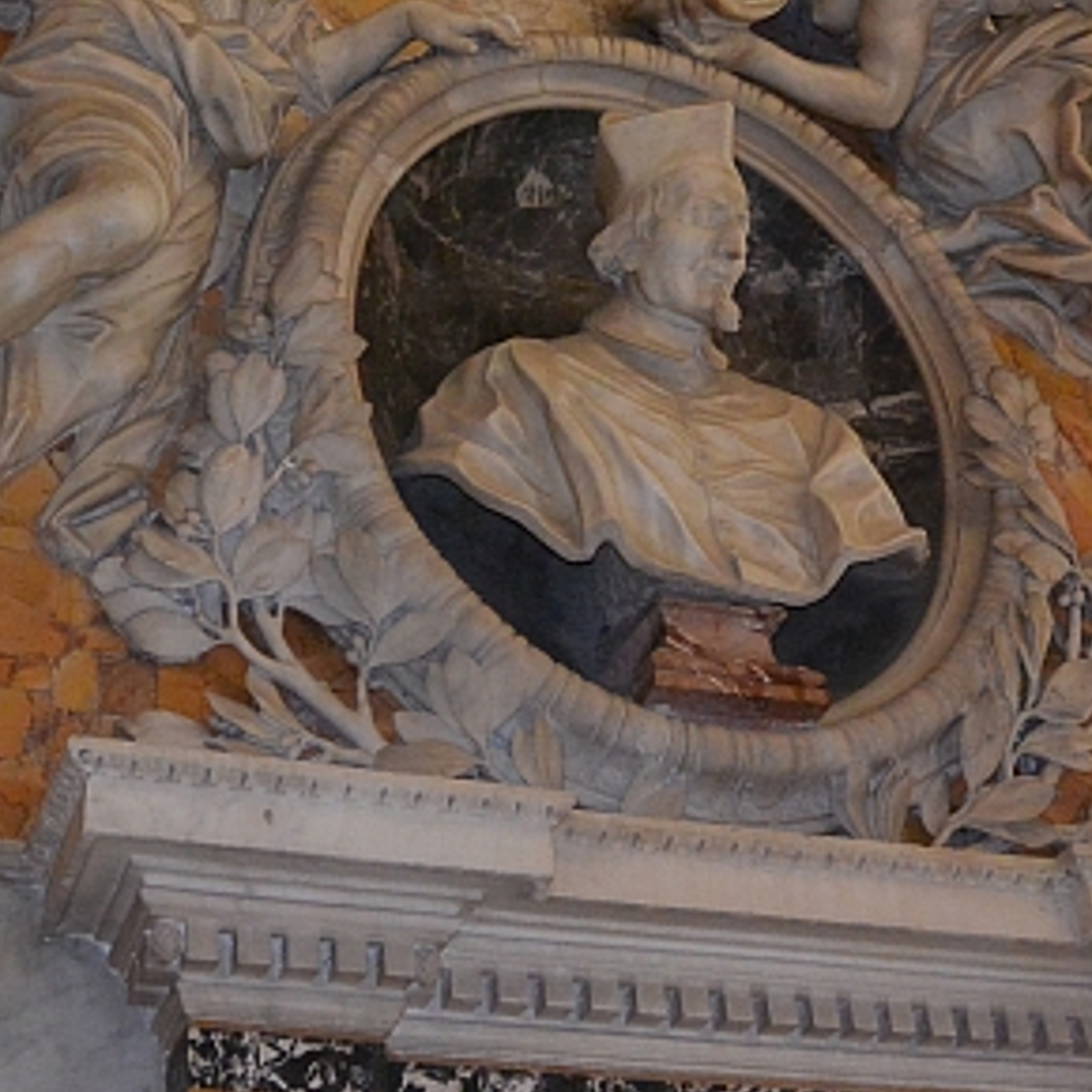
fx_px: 2427
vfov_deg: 24.8
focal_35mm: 68
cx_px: 542
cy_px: 179
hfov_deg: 25.4
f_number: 3.5
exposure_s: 1/60
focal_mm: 11
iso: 800
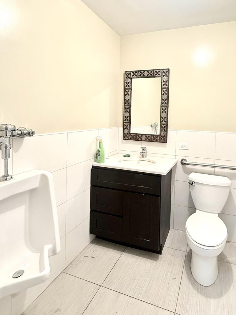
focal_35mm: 20
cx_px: 153
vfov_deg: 80.5
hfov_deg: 64.6
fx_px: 182
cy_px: 122
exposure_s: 1/60
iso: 500
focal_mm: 2.22
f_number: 2.2
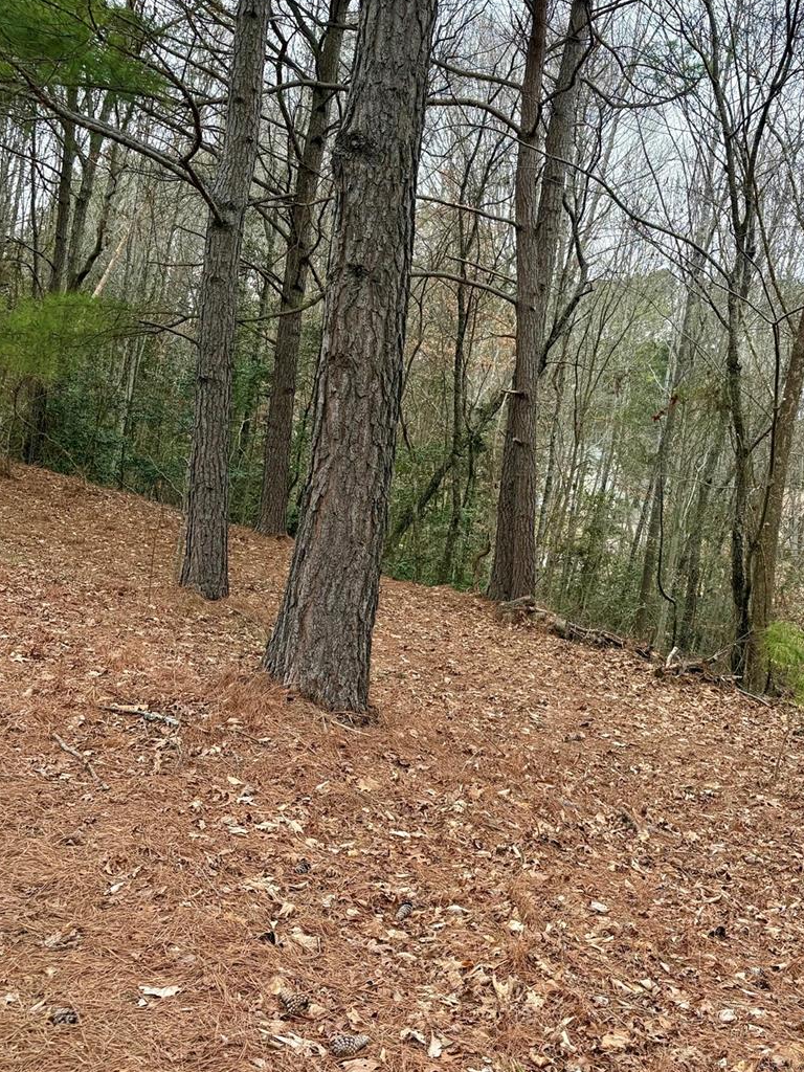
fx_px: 1208
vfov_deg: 47.8
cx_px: 563
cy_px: 505
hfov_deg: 36.3
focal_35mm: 39
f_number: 1.6
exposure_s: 1/203
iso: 125
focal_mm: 5.96
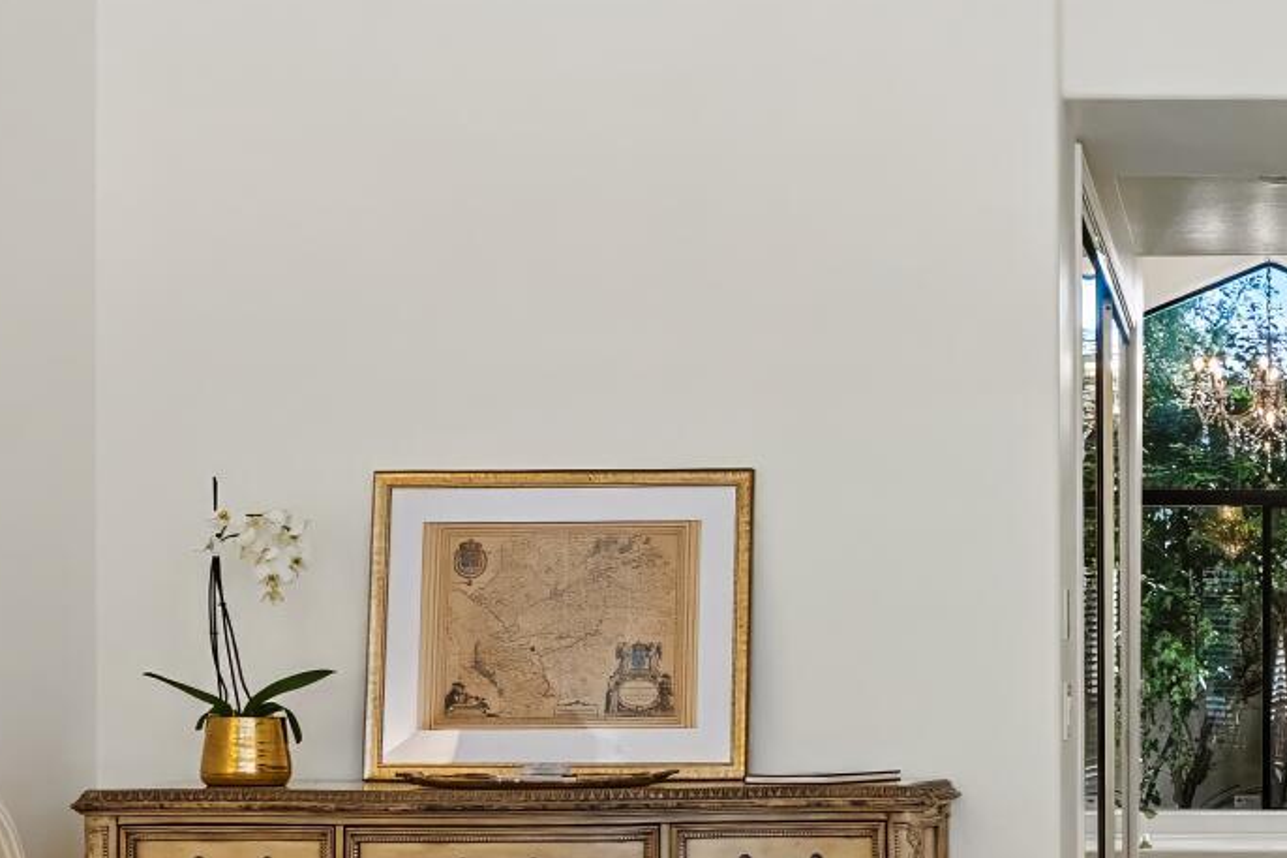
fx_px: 2502
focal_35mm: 70
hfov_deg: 27.5
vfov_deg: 19.2
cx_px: 1225
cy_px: 725
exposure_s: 1/20
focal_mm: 16
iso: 800
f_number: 8
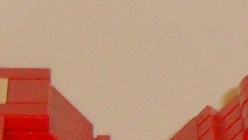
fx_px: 4170
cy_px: 199
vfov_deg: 1.9
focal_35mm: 634
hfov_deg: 3.4
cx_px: -8
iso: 200
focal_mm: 13.6
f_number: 5
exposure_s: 1/60
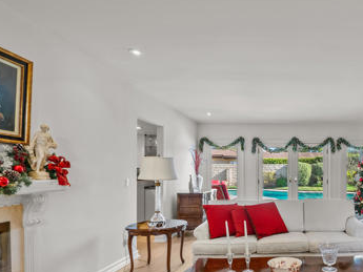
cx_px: 289
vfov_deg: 54.1
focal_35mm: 25
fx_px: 262
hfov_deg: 63.5
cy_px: 175
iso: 125
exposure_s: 1/2.5
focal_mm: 14
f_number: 9
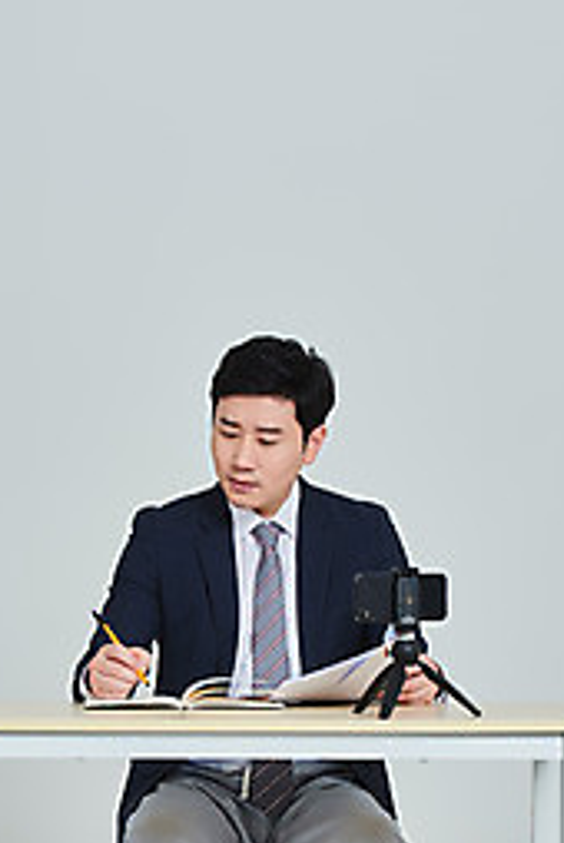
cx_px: 260
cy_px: 631
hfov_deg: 10.9
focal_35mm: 126
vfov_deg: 16.2
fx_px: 2953
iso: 100
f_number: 13
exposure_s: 1/125
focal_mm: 80
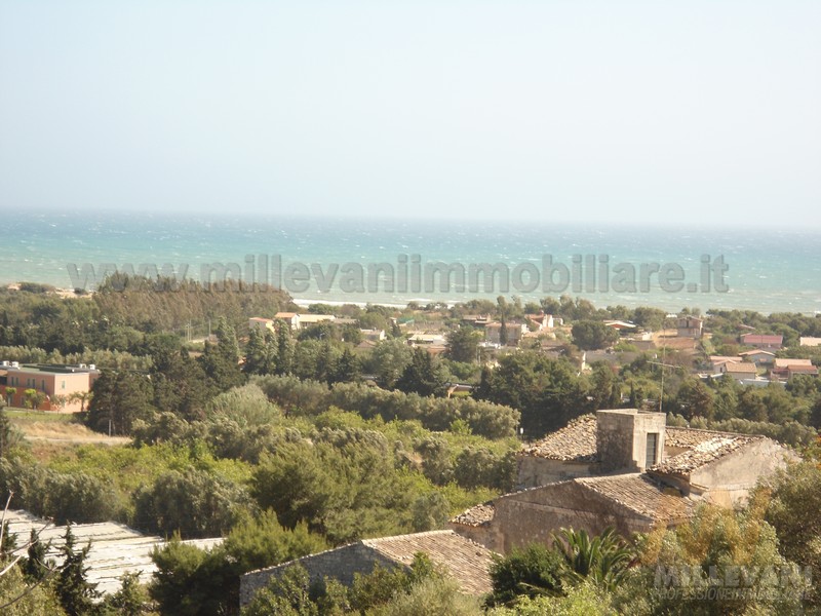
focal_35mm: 105
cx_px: 410
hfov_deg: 18.7
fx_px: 2490
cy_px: 308
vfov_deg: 14.1
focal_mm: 18.8
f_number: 5.9
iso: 80
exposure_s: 1/200
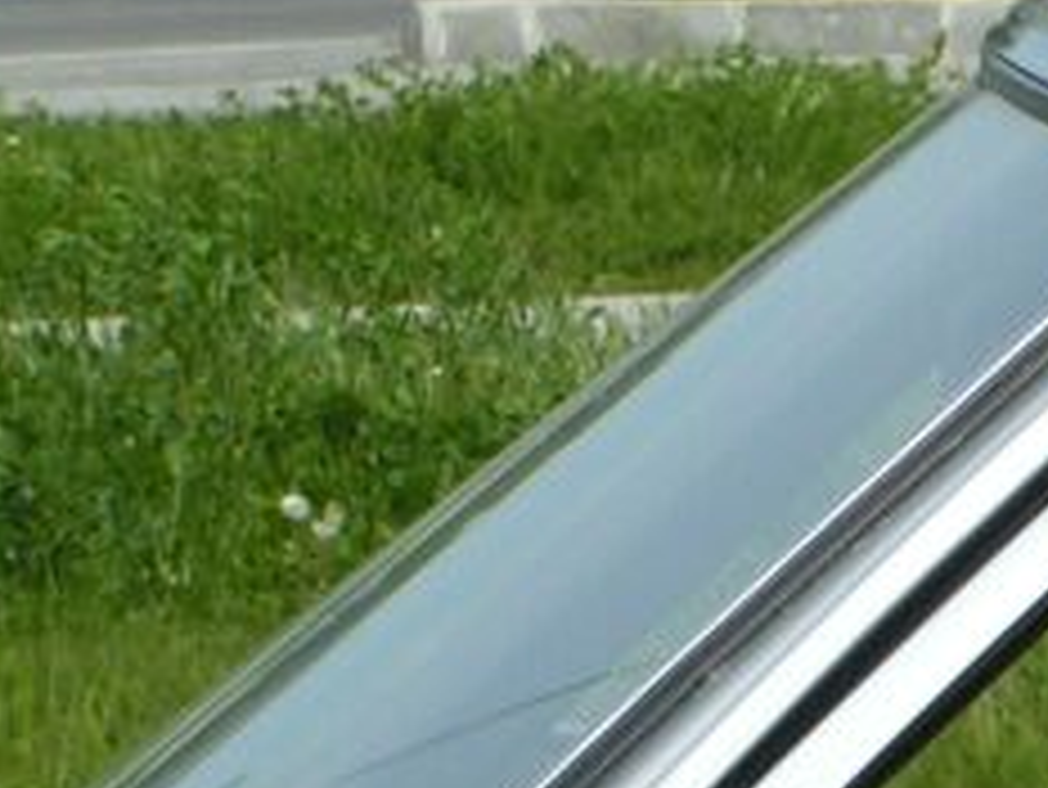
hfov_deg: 5.5
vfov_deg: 4.2
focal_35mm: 357
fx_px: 10814
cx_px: 1687
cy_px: 937
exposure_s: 1/400
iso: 50
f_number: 7.1
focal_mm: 15.9
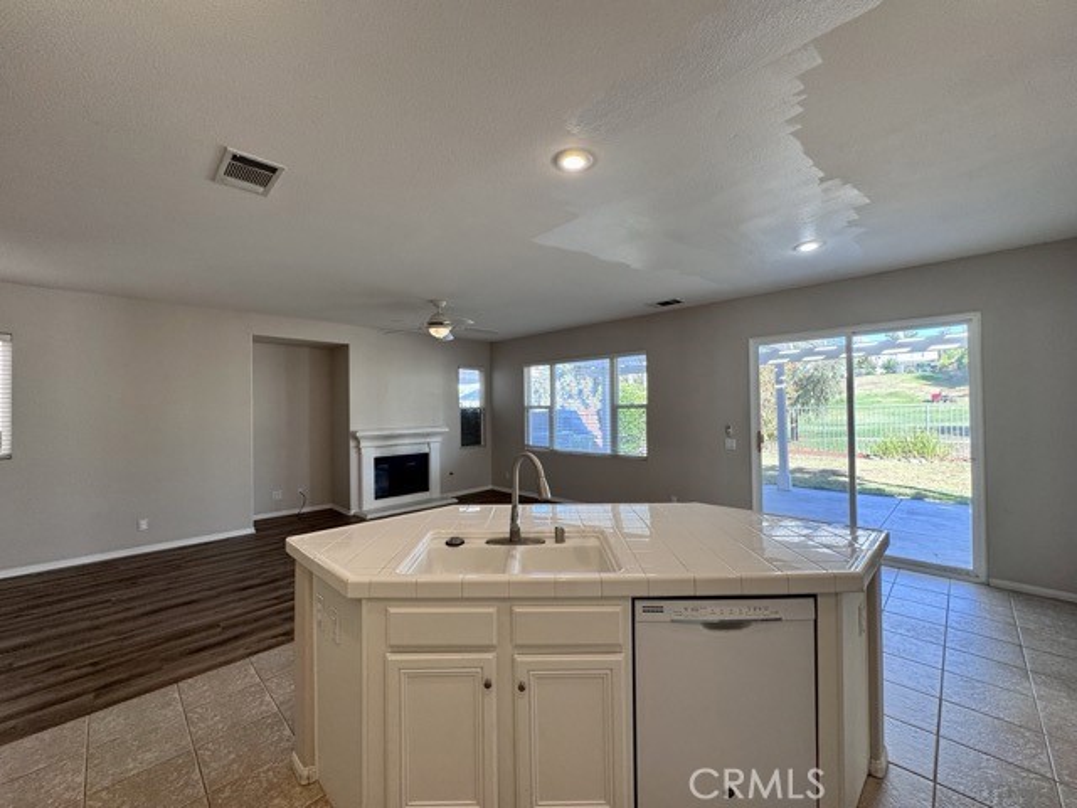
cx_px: 538
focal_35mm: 14
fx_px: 436
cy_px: 404
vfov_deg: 85.7
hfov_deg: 102.1
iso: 125
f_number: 2.2
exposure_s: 1/120
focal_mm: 2.22
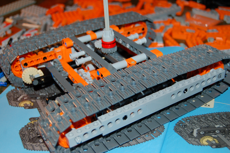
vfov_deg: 26.4
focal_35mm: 51
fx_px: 326
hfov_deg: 38.9
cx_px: 115
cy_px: 76
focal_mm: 34
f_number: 4.5
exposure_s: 1/60
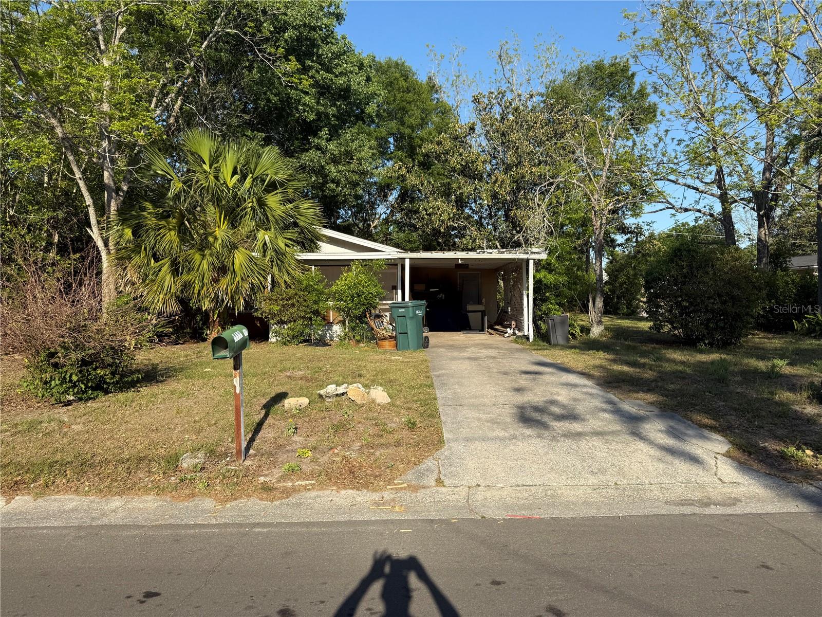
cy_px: 308
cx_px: 411
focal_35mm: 24
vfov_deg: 56.8
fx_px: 570
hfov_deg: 71.6
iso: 80
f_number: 1.78
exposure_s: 1/3145
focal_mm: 6.76
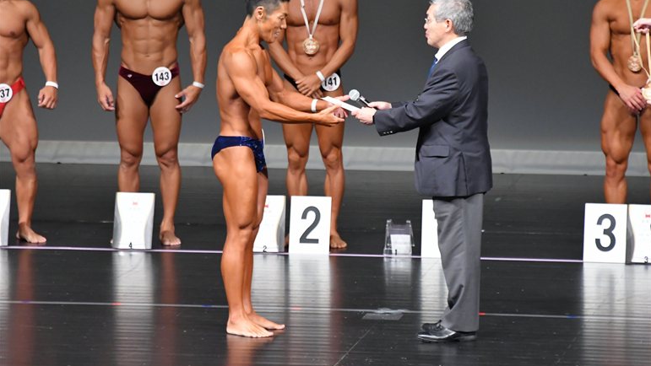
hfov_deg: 5.9
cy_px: 164
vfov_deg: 3.3
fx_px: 6267
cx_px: 326
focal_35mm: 363
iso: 5000
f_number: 5.6
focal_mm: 230
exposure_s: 1/400
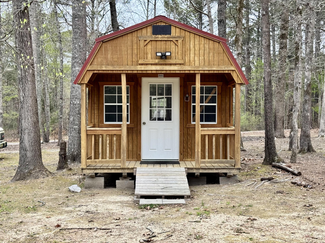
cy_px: 122
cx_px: 162
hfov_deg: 39.7
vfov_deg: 30.3
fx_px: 451
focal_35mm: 48
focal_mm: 6.76
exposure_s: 1/484
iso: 64
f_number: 1.78
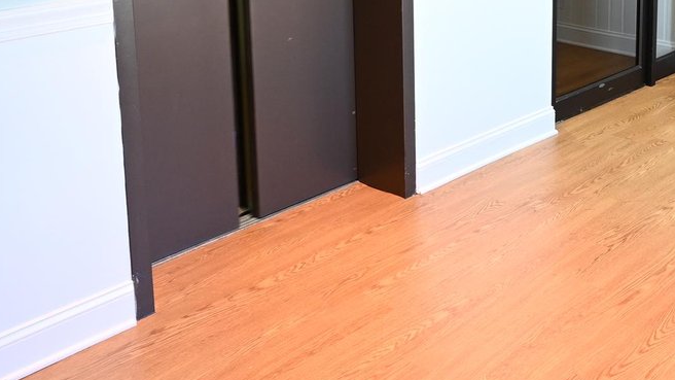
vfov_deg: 22.9
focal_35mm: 49
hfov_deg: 41.1
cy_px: -43
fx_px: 877
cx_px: 491
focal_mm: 12
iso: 500
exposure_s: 1/15
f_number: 5.6
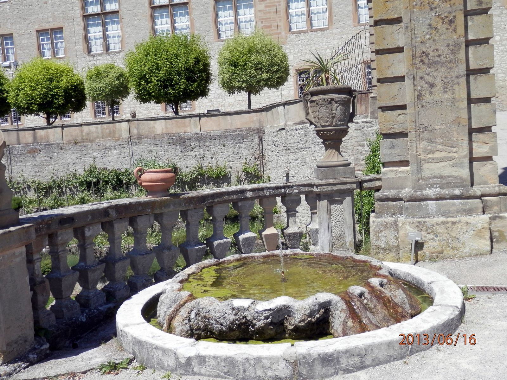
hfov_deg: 50.1
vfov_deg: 38.7
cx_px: 254
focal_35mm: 37
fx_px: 542
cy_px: 190
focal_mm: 6.6
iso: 80
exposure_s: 1/800
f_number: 3.6
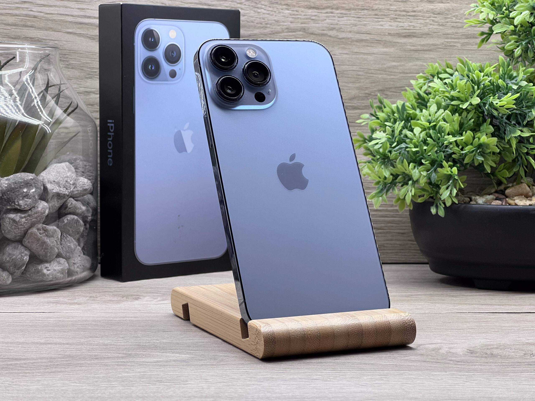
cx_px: 268
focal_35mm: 77
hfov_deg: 25.3
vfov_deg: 19.1
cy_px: 200
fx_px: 1190
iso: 80
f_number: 2.8
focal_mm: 9
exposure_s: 1/100
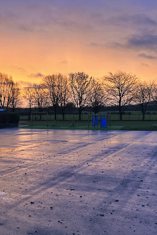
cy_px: 118
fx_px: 307
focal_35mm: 47
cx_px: -63
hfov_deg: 24.0
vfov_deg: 41.9
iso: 160
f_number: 1.78
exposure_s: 1/121
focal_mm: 6.86
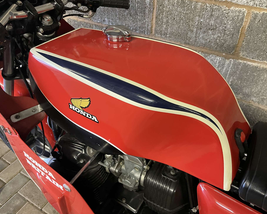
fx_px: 221
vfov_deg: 51.5
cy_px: 104
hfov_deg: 62.2
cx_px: 133
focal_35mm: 28
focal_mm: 4.2
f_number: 1.6
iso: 500
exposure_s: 1/33
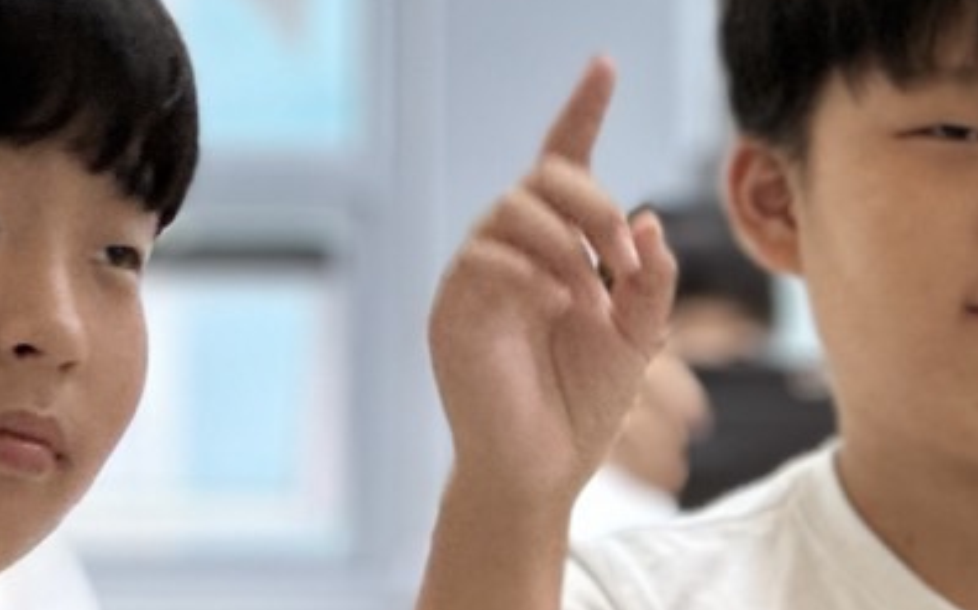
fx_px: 7033
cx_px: 491
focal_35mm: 264
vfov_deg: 5.0
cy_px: 610
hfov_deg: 8.0
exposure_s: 1/40
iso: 125
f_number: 2.8
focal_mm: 9
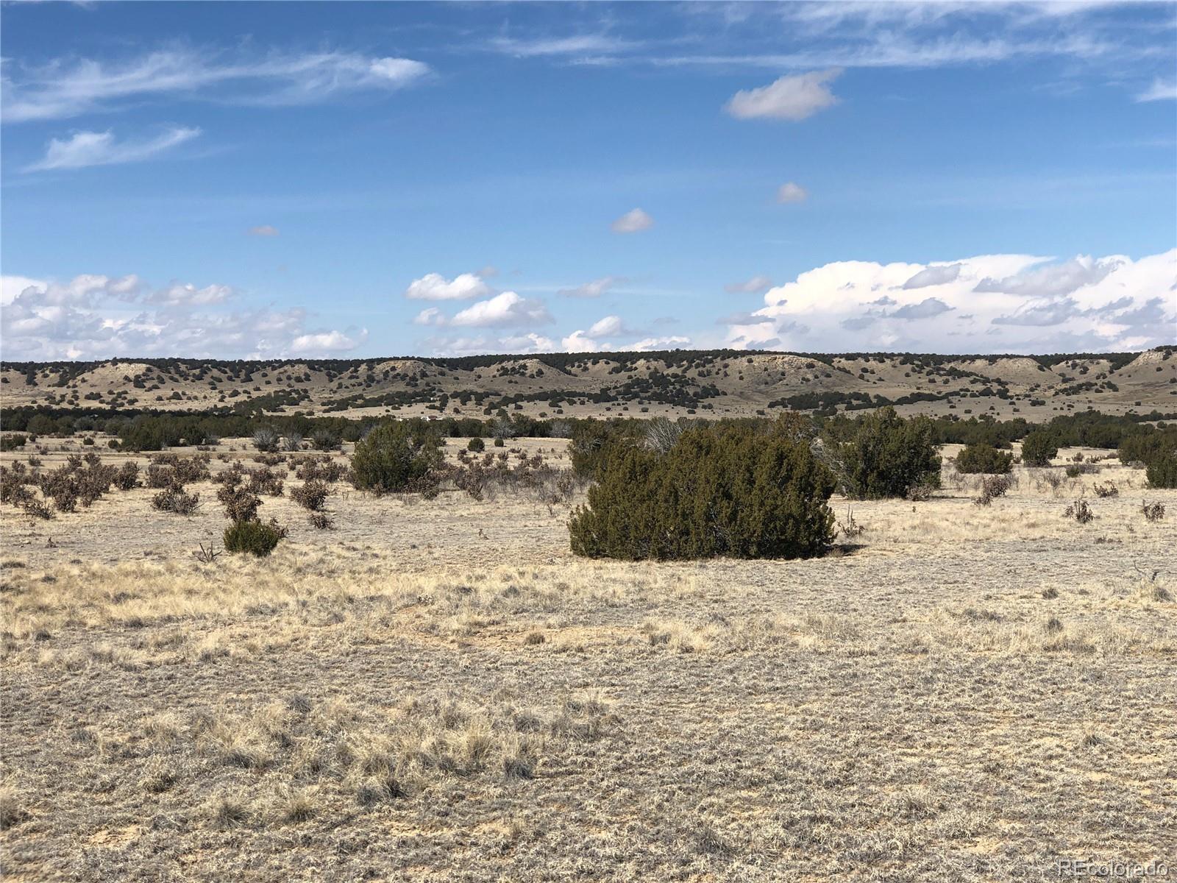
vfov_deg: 25.7
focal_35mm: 57
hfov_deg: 33.8
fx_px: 1938
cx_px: 588
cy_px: 442
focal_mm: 6.6
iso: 20
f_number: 2.8
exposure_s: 1/1412
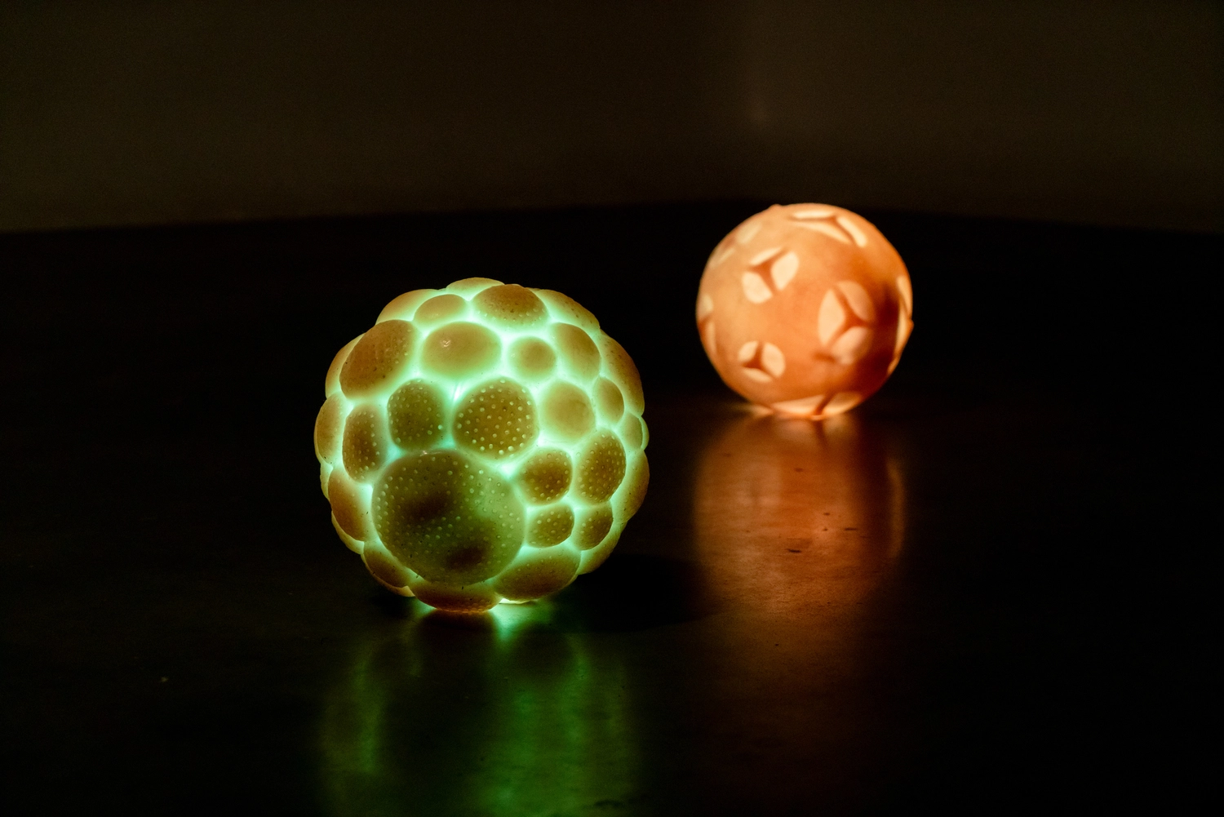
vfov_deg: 19.5
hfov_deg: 28.8
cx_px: 612
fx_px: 2381
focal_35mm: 70
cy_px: 408
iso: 3200
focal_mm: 70
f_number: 4.5
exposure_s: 1/100
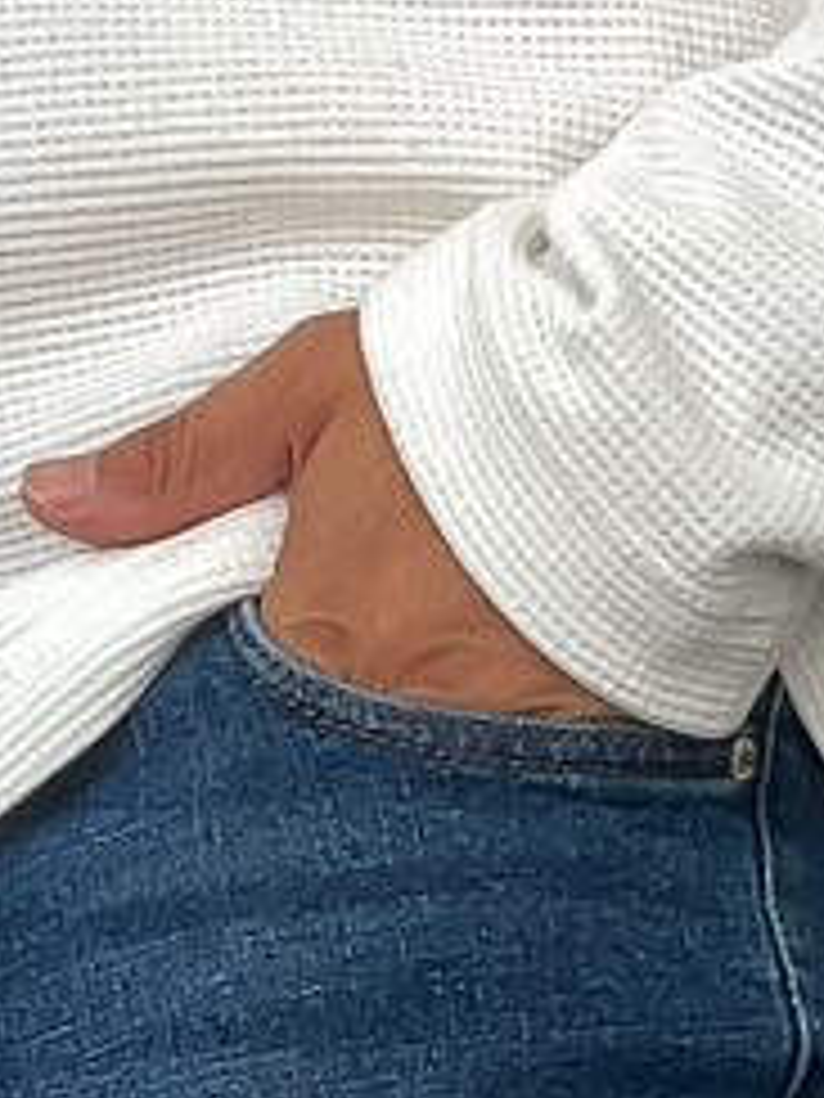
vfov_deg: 9.7
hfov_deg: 7.8
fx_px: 6030
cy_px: 2151
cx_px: 500
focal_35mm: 190
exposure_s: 1/120
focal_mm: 3
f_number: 1.8
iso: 25
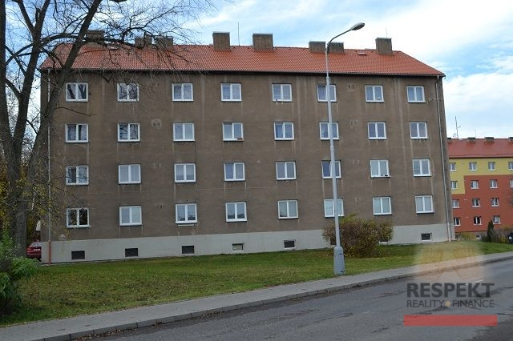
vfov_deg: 36.8
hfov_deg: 53.2
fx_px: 513
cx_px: 256
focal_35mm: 36
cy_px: 170
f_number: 5.6
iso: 100
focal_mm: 24
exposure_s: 1/125
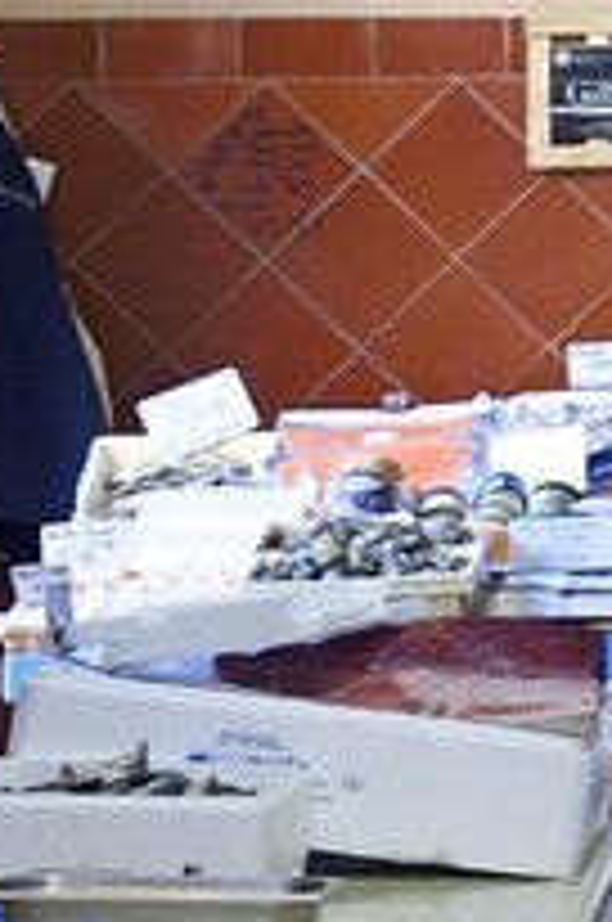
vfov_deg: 8.2
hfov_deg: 4.8
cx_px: 2704
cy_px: -200
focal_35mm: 250
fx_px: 6396
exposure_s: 1/50
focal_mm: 32
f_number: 6.3
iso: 800
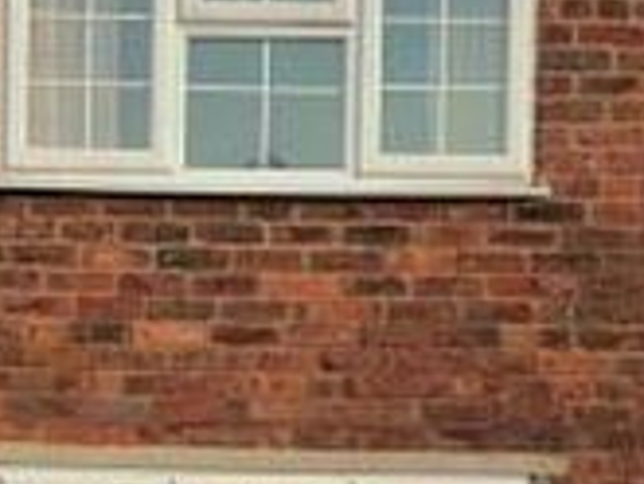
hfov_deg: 17.8
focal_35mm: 110
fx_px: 2048
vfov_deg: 13.4
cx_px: 168
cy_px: 439
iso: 50
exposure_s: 1/450
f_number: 2.4
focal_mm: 4.32
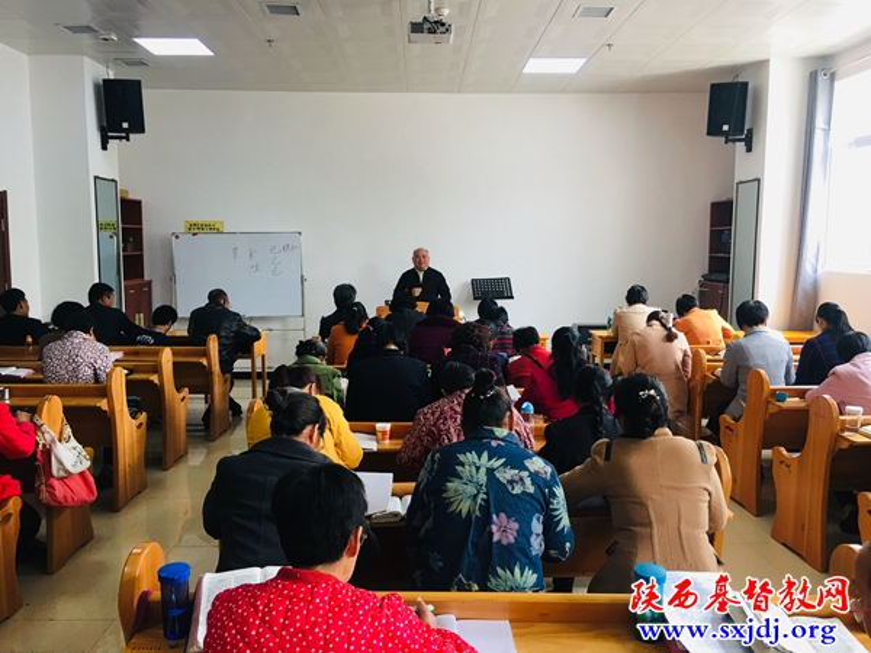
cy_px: 326
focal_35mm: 29
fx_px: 730
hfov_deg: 61.7
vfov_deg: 48.2
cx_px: 436
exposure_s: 1/33
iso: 40
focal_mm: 4.15
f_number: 2.2
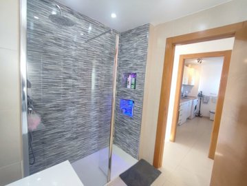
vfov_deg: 78.2
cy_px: 93
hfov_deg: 94.4
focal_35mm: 16
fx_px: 114
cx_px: 124
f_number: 2.2
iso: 199
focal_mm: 1.65
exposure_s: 1/50
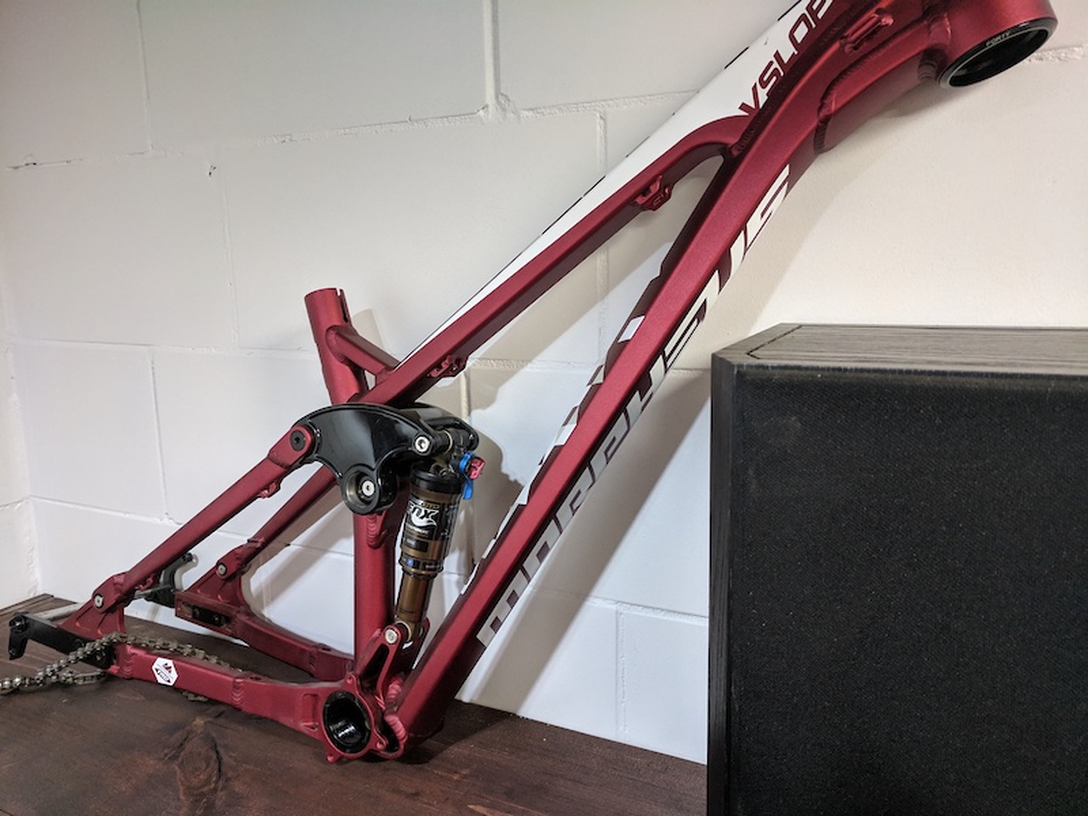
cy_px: 408
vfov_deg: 53.1
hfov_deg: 67.3
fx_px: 817
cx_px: 544
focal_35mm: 26
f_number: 2
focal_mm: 4.67
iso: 587
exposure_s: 1/60
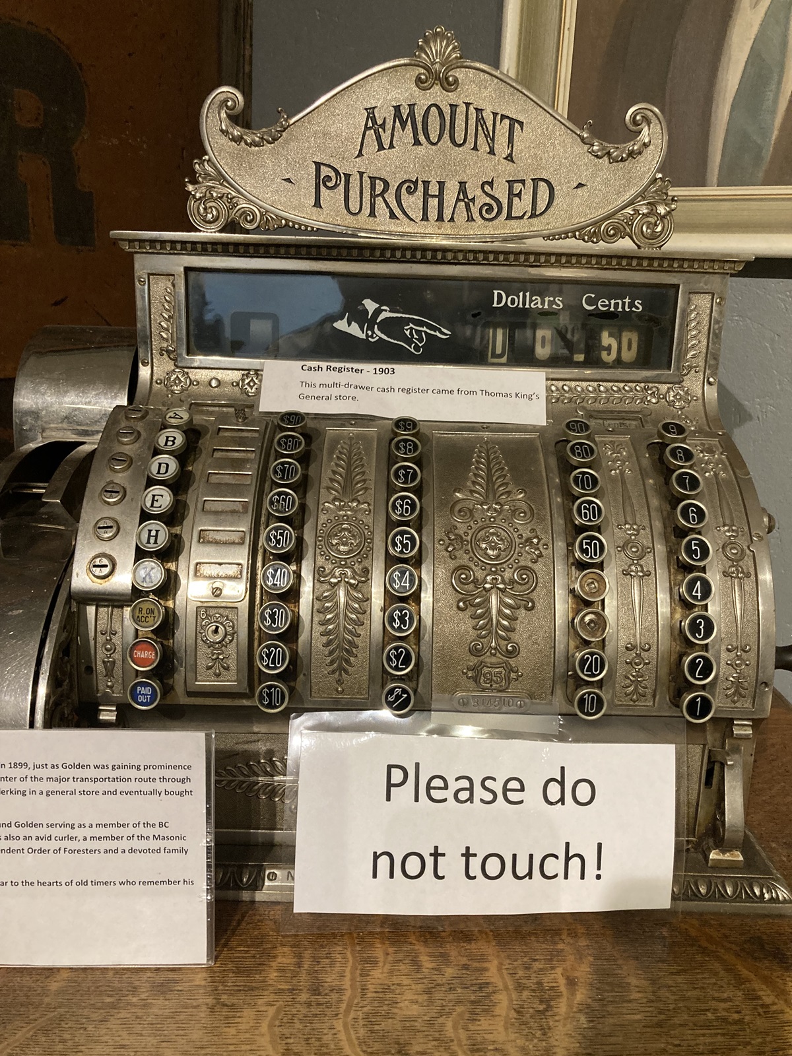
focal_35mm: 28
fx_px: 854
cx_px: 396
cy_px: 528
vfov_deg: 63.4
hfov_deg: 49.7
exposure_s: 1/60
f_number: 1.8
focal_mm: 3.99
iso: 250
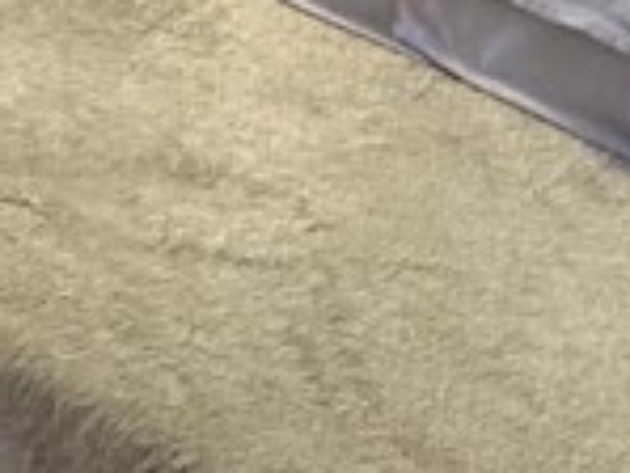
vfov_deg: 13.2
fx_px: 1749
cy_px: -498
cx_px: -55
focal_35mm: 96
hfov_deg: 19.6
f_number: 2.2
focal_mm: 2.22
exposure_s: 1/60
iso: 640
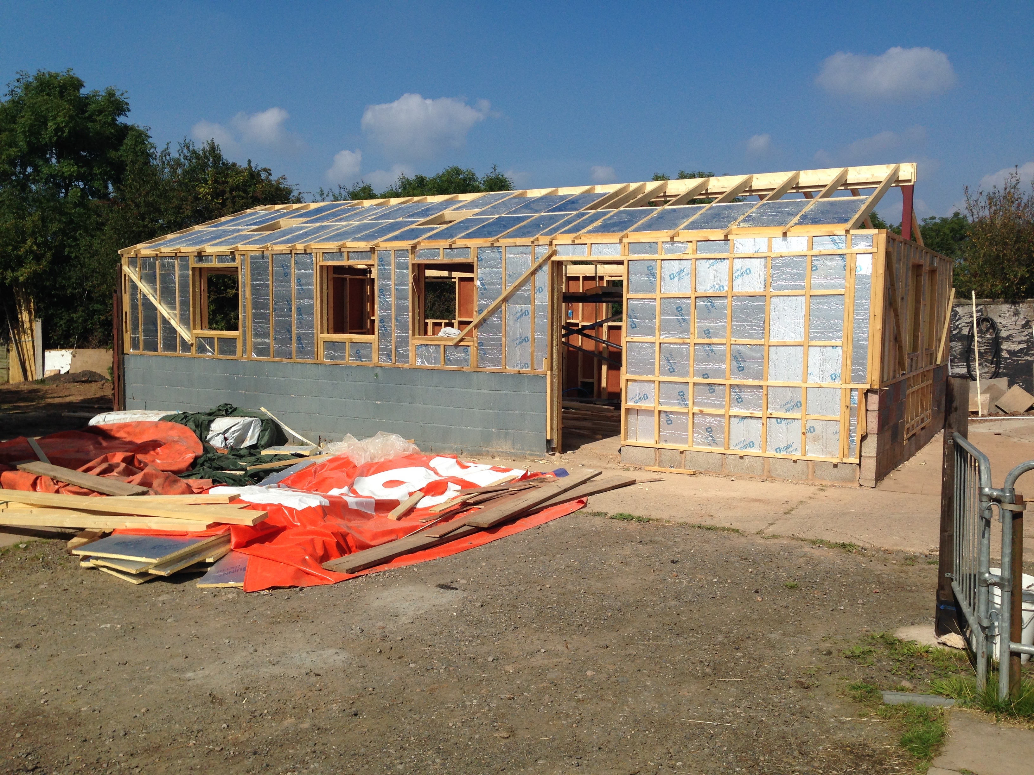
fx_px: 986
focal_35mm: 33
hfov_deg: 55.4
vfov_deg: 42.9
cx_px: 517
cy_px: 388
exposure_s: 1/3012
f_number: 2.4
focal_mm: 4.12
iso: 50
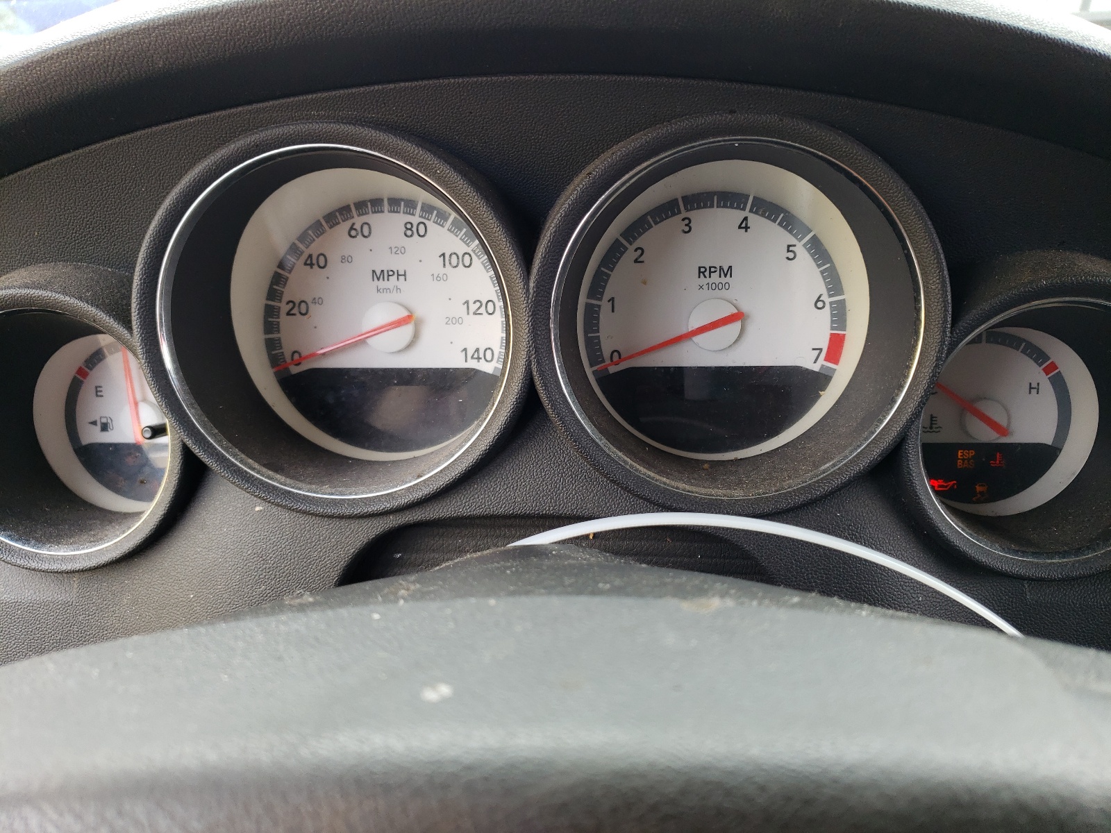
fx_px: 834
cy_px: 416
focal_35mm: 26
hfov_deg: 67.3
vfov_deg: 53.1
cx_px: 556
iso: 50
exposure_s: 1/159
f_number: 1.5
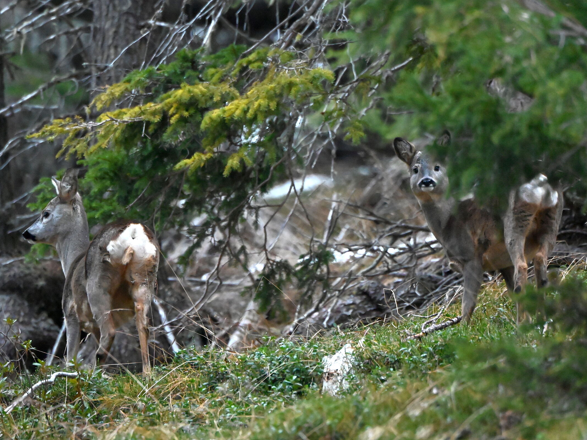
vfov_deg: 2.4
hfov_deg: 3.3
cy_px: 220
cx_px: 282
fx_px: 10310
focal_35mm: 608
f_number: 8
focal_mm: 560
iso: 32000
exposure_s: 1/640
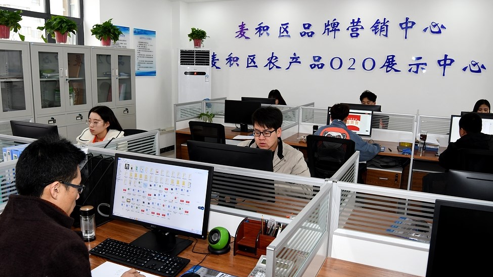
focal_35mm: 29
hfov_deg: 66.1
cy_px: 142
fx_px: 379
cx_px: 245
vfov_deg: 40.2
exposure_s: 1/60
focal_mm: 18
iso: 800
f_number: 7.1
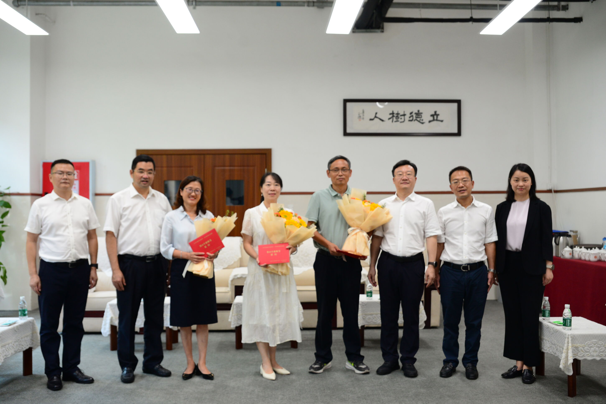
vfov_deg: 37.8
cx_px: 303
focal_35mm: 35
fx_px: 589
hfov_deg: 54.4
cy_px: 202
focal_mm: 35
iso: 1250
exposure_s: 1/160
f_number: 4
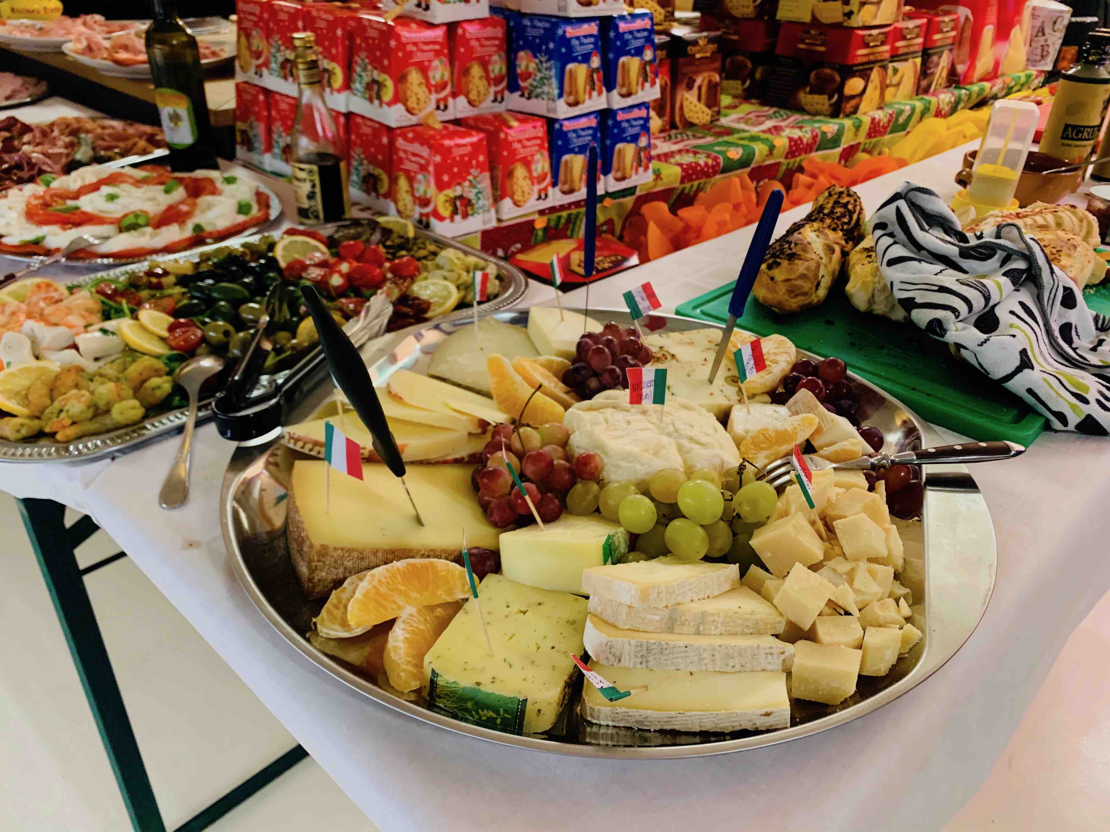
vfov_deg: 53.1
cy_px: 416
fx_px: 834
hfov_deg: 67.3
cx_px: 555
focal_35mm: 26
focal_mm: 4.25
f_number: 1.8
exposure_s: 1/50
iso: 400
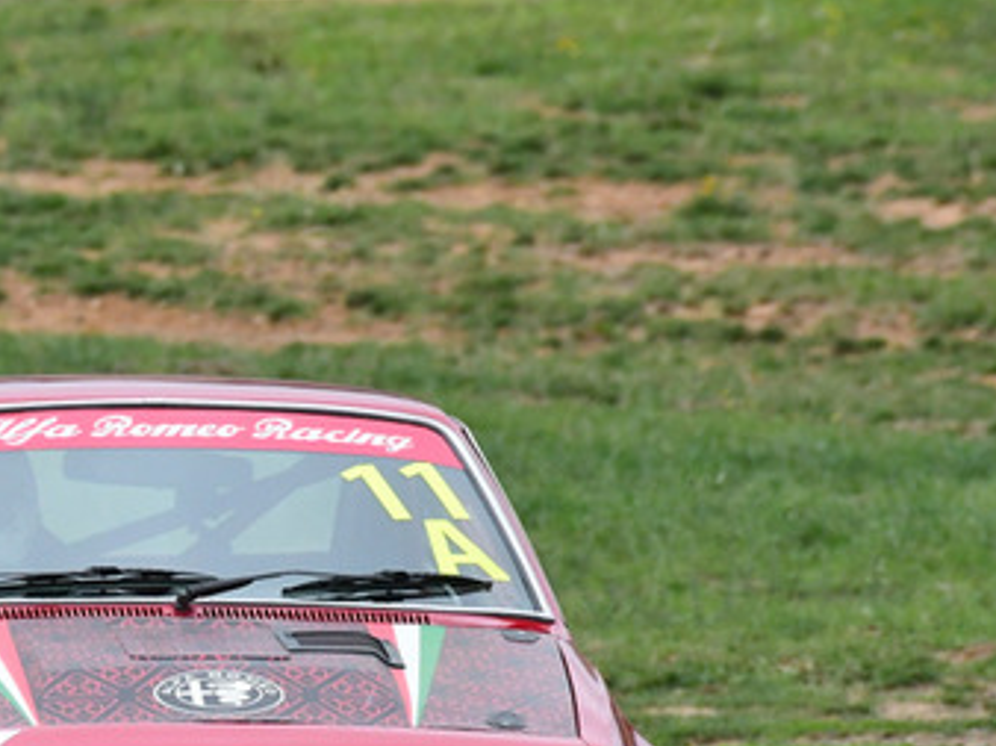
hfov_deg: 1.2
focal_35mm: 1709
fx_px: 49138
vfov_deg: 0.9
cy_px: 610
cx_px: -121
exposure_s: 1/640
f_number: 11
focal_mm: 500
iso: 1250
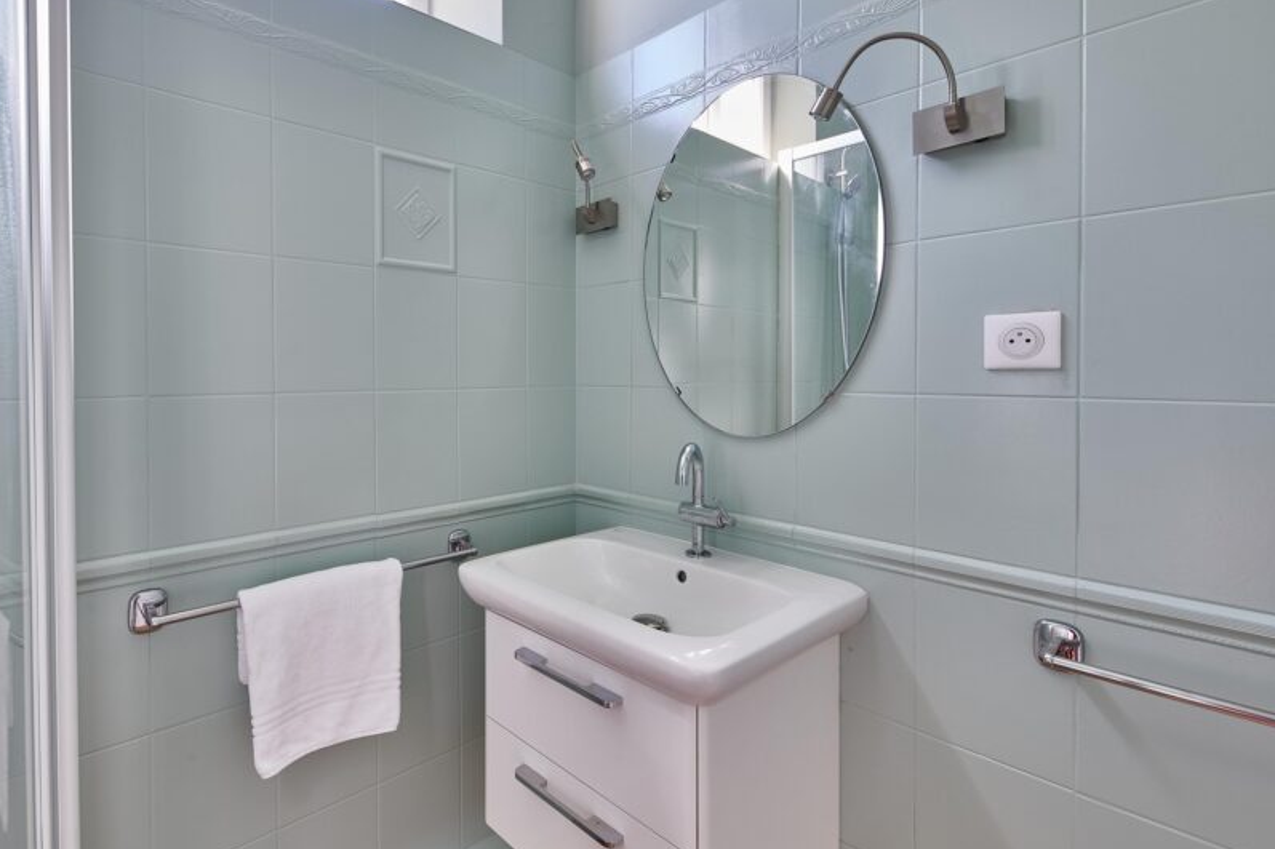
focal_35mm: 18
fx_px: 637
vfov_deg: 67.2
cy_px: 377
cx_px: 512
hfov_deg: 88.9
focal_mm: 14
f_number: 10
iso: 100
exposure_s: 1/1.59
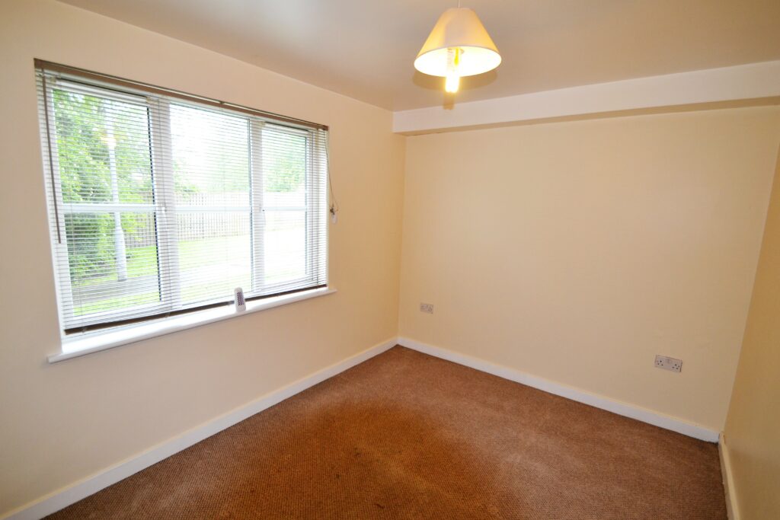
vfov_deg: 77.3
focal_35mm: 15
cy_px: 260
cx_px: 390
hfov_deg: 100.4
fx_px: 325
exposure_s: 1/60
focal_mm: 10
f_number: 3.5
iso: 400
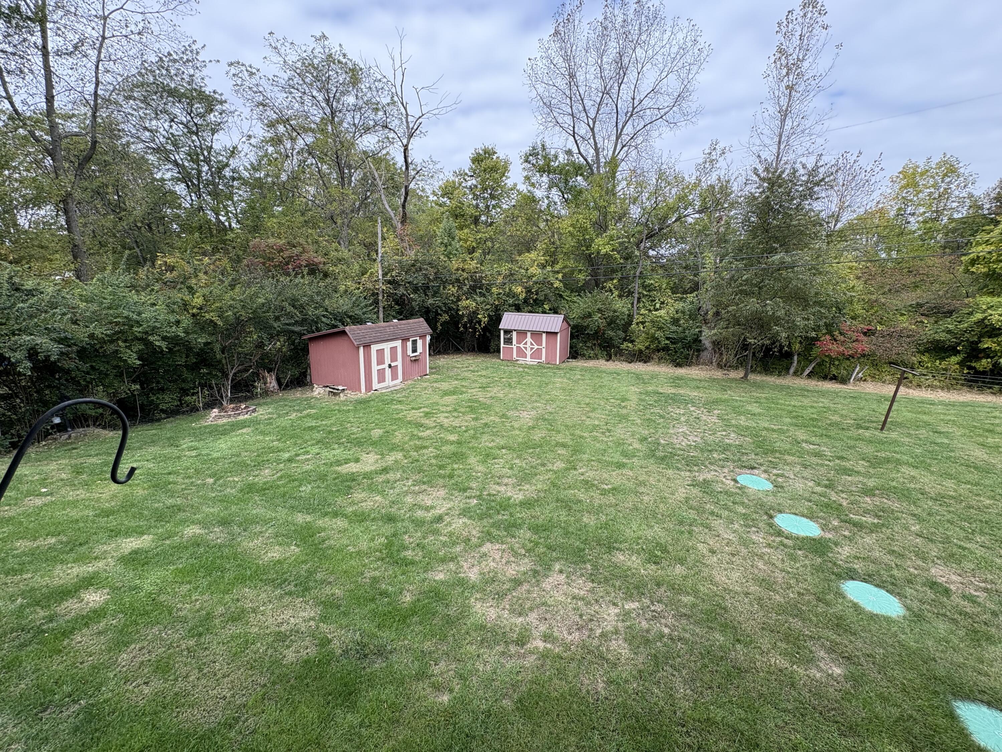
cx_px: 501
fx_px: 405
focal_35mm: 14
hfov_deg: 102.1
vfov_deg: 85.7
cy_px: 376
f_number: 2.2
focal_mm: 2.22
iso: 40
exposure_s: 1/334
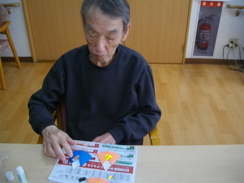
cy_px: 93
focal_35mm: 33
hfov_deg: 55.3
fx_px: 233
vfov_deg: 43.0
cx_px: 125
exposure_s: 1/50
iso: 200
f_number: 2.9
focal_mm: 5.7
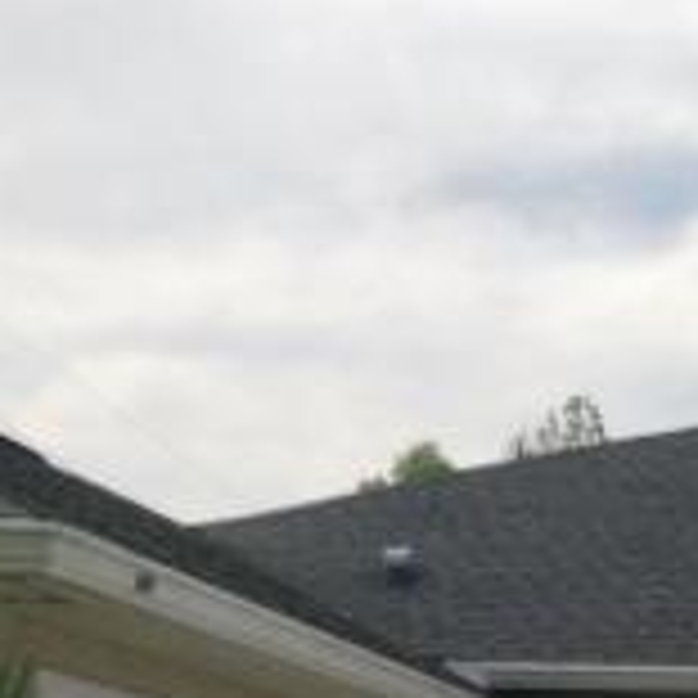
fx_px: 2487
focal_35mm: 109
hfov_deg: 14.5
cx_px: 1153
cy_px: 865
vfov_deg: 15.3
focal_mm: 3.3
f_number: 2.4
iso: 32
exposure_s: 1/2288
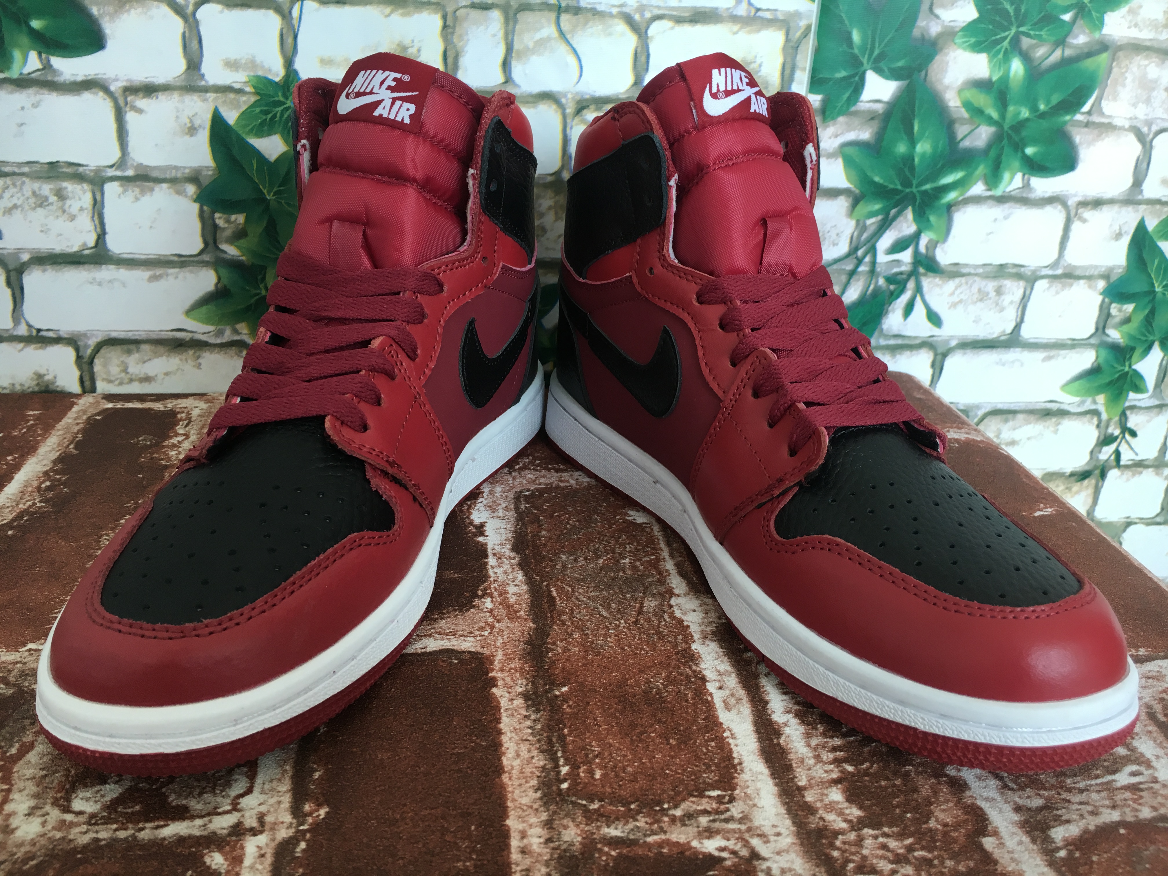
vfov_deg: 48.2
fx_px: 979
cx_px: 584
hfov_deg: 61.7
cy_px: 438
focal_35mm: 29
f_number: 2.2
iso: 25
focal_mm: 4.15
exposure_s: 1/33
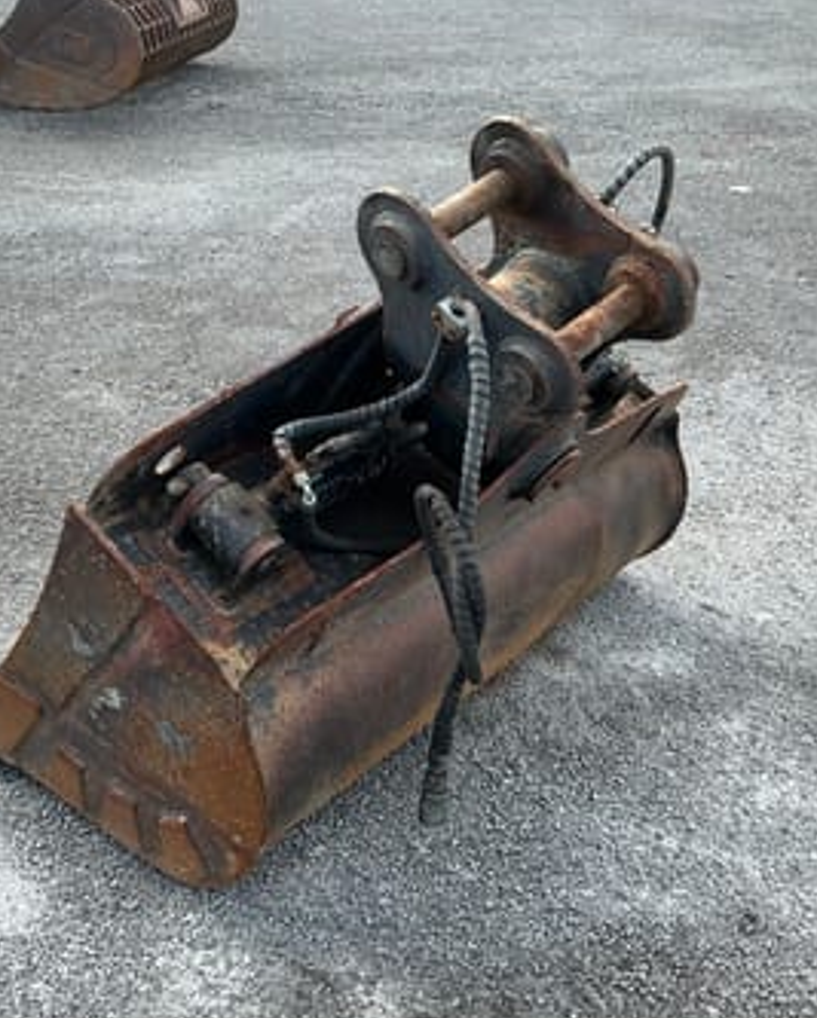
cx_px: 266
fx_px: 1238
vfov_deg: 44.8
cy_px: 512
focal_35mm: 41
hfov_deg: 36.1
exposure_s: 1/342
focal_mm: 3
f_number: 1.8
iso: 25
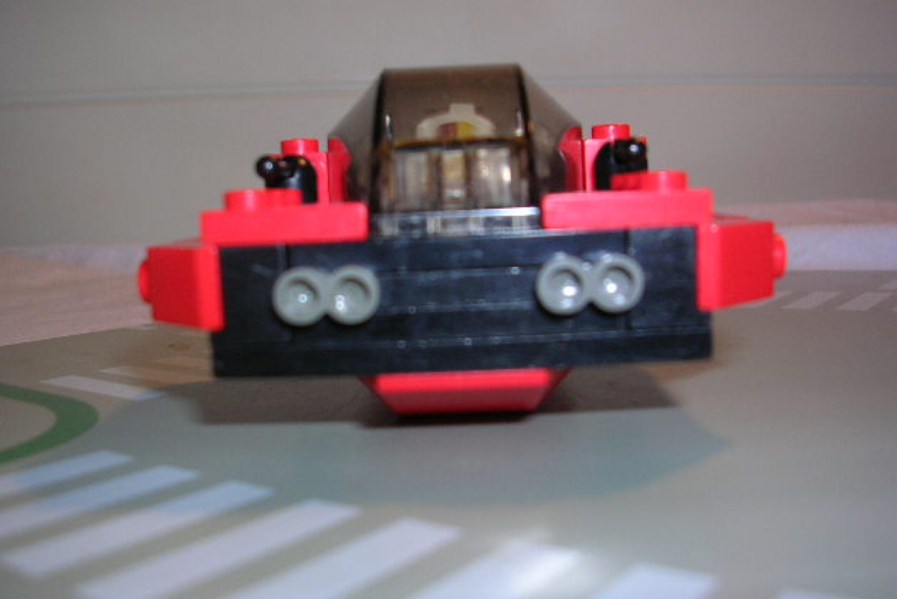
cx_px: 444
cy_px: 267
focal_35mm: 40
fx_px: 997
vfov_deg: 33.4
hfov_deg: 48.4
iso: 50
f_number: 2.8
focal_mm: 5.8
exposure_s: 1/60.1
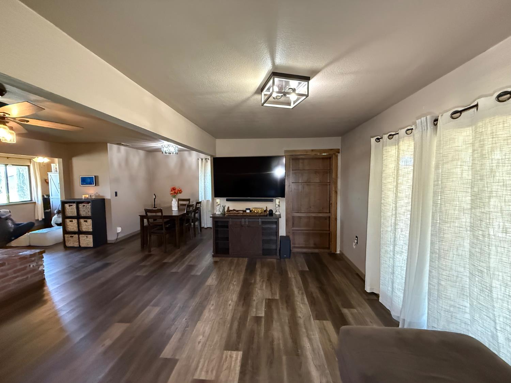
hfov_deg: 102.1
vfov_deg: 85.7
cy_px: 192
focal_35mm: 14
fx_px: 207
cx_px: 256
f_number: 2.2
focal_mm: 2.22
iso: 1000
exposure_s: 1/60
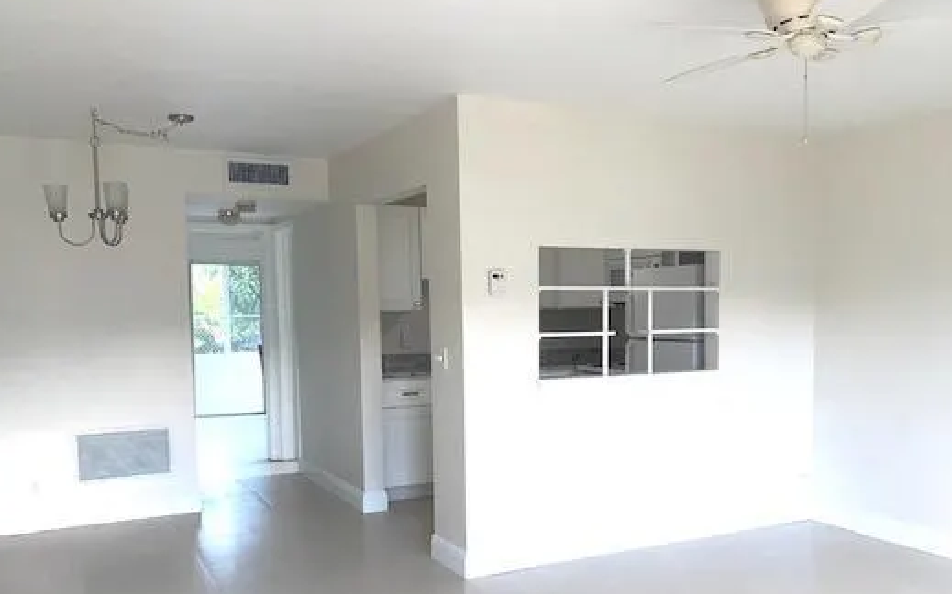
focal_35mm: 34
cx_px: 572
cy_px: 383
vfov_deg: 36.9
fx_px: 882
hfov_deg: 56.3
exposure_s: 1/121
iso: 100
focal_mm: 4.25
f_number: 1.8
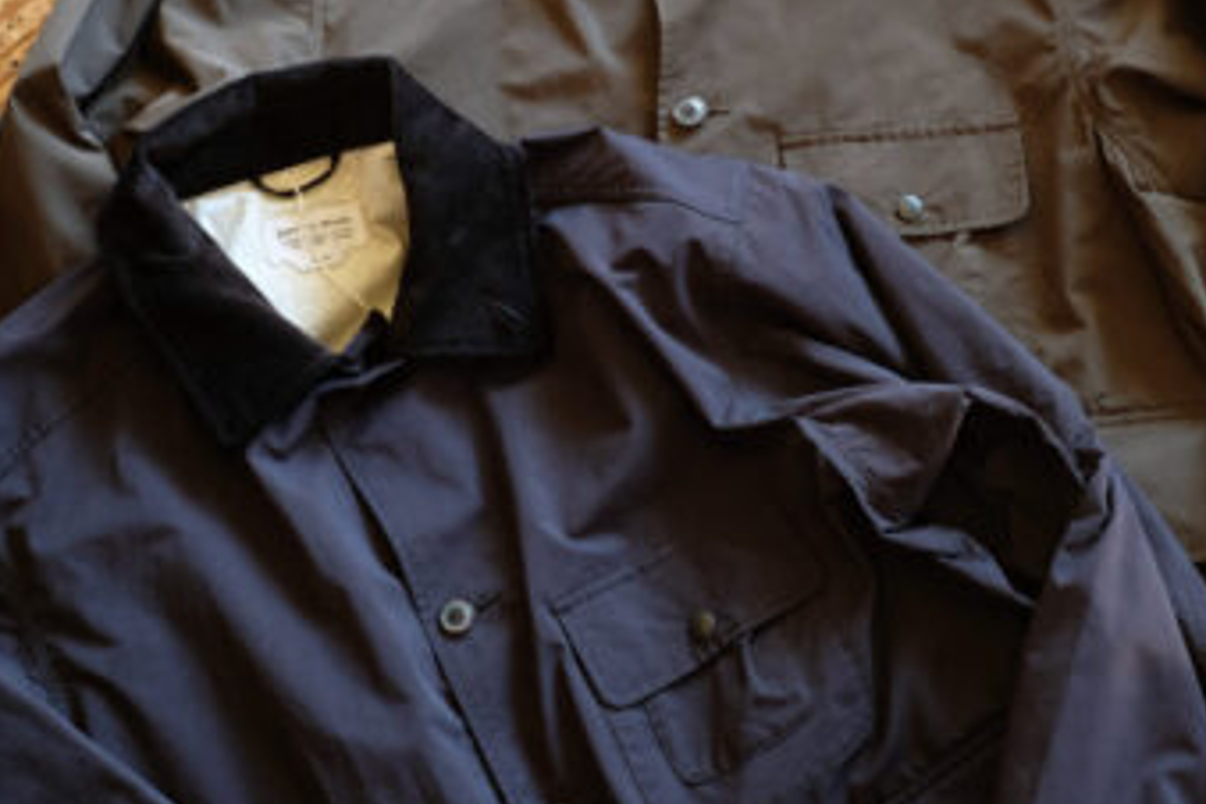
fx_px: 2077
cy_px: 277
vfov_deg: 21.8
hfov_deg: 32.4
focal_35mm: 62
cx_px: 601
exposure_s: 1/60
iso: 250
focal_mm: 23
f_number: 2
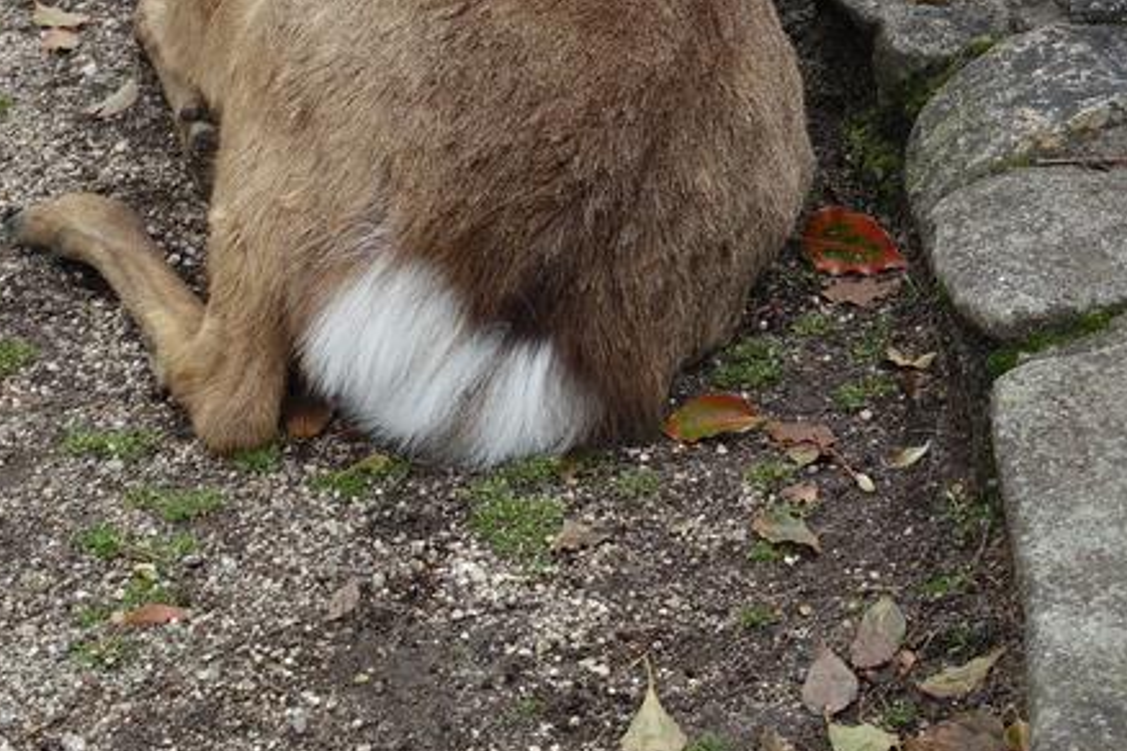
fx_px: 3600
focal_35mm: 115
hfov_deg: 17.3
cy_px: -262
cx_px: 1173
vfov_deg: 11.6
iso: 125
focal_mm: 15.52
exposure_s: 1/400
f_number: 4
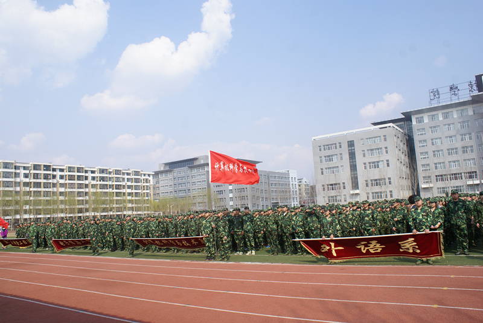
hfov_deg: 67.3
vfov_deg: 48.0
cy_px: 162
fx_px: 363
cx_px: 242
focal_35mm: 27
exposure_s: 1/200
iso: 100
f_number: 10
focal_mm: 18
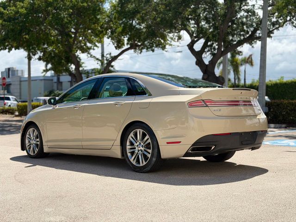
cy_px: 111
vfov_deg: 30.3
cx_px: 148
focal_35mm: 48
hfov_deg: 39.7
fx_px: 410
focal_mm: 6.76
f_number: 1.78
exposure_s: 1/5208
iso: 64
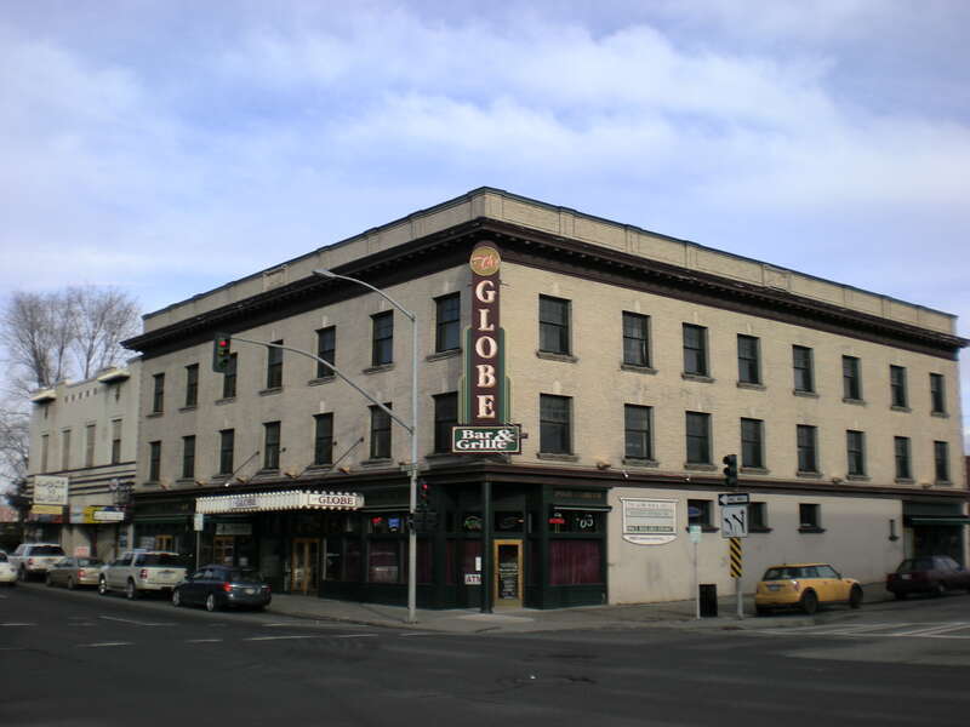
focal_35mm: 38
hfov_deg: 49.0
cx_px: 485
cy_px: 364
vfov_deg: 37.7
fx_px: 1065
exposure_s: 1/232
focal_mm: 6.3
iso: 50
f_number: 4.6
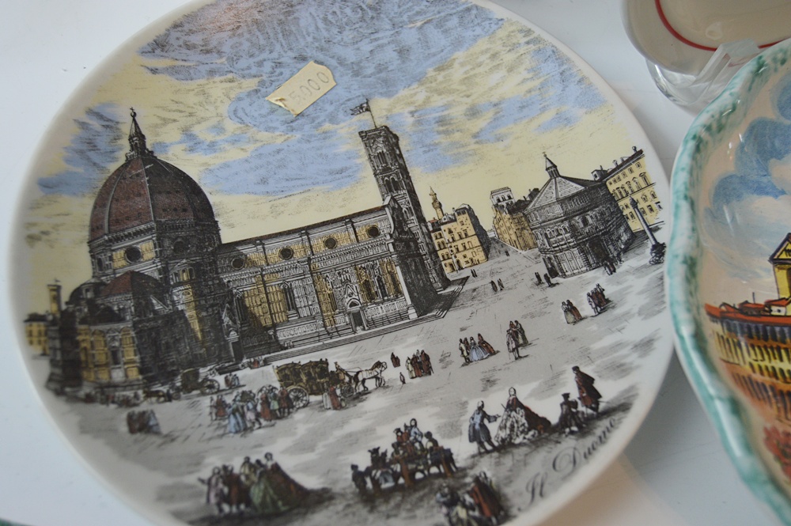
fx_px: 790
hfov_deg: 53.2
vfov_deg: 36.8
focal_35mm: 36
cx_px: 396
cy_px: 263
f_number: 3.8
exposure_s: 1/60
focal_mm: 24
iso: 560
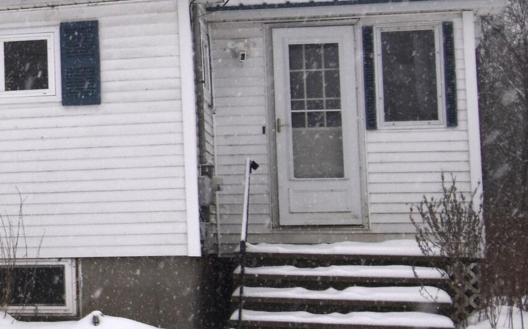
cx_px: -187
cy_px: 96
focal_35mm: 96
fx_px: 1381
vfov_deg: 13.6
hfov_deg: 19.7
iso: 400
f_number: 7.1
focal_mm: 18
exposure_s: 1/200
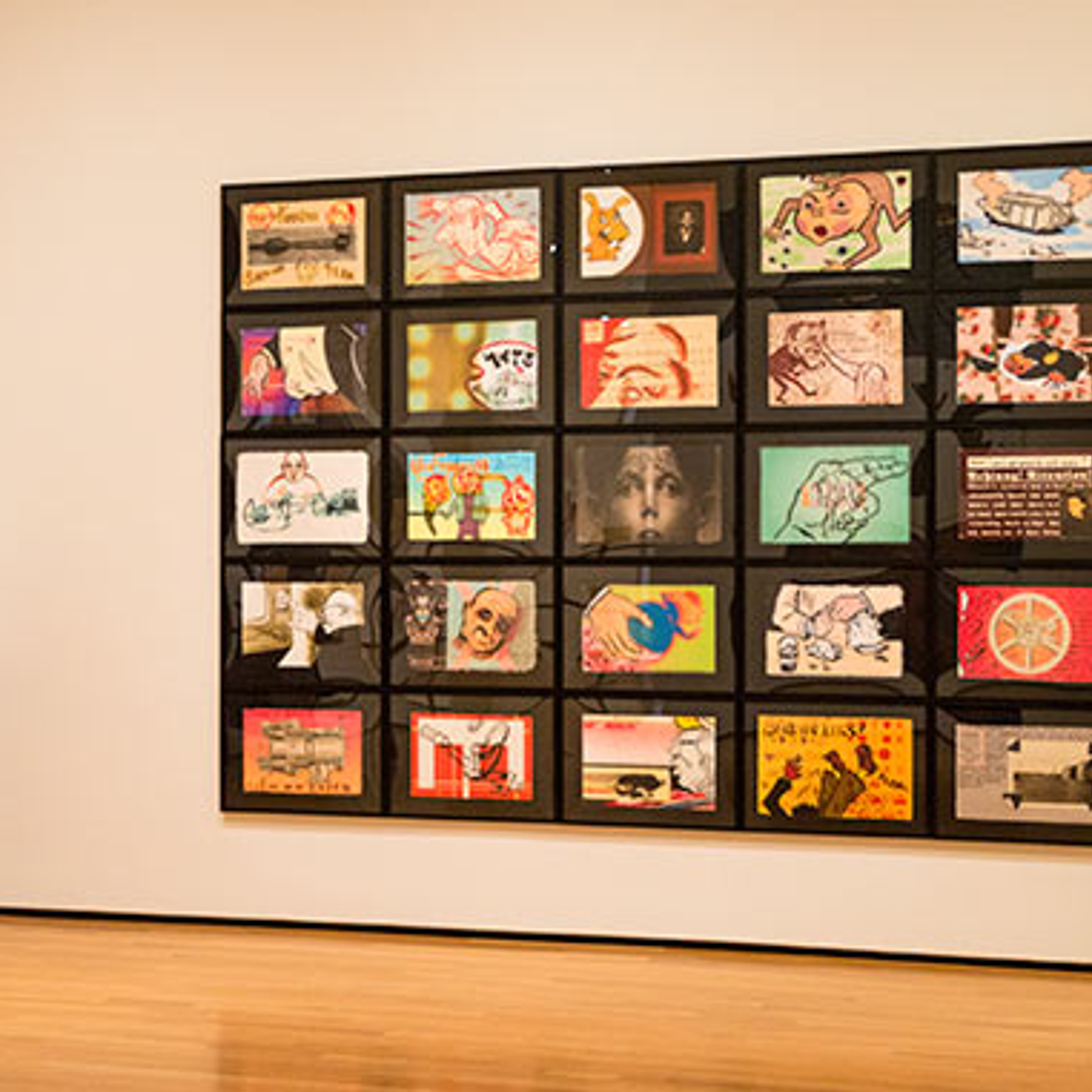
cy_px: 549
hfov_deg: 30.0
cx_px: 550
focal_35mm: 57
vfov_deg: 30.0
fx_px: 2034
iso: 1250
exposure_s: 1/250
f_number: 3.3
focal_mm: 44
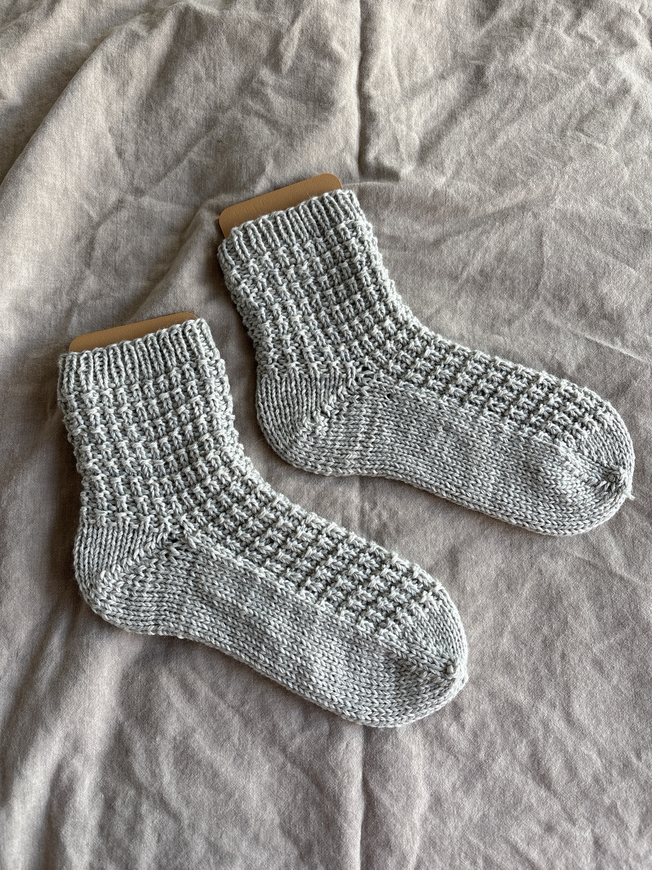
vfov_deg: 67.3
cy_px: 435
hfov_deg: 53.1
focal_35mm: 26
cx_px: 326
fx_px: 653
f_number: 1.6
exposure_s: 1/122
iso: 80
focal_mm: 5.96
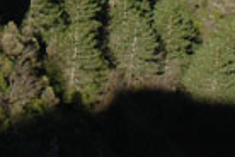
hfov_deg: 12.4
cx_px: -143
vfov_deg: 8.2
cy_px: -189
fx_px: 1018
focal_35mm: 156
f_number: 10
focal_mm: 18
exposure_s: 1/320
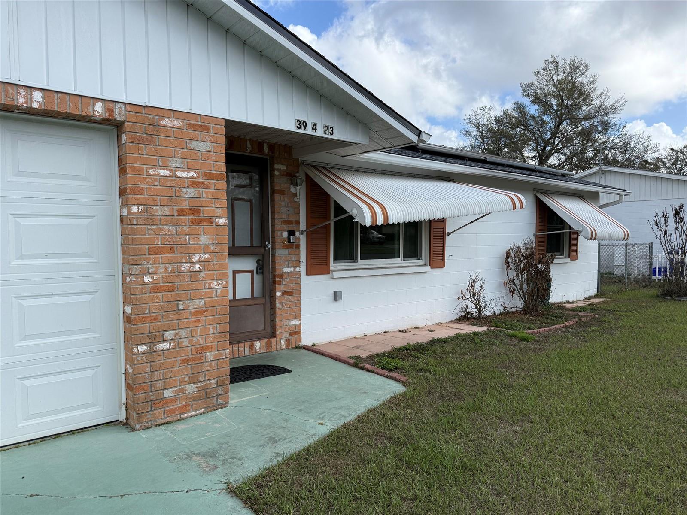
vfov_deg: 56.8
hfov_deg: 71.6
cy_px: 258
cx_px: 344
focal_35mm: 24
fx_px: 476
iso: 100
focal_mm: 6.76
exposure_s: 1/4673
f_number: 1.78
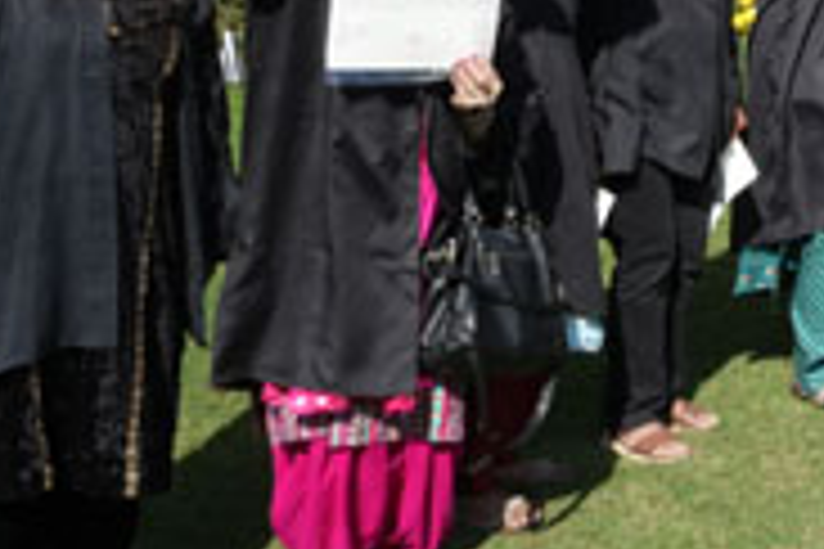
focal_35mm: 82
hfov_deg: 21.7
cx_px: 1144
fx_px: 1877
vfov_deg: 16.1
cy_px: -86
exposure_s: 1/125
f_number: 16
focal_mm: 25
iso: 250
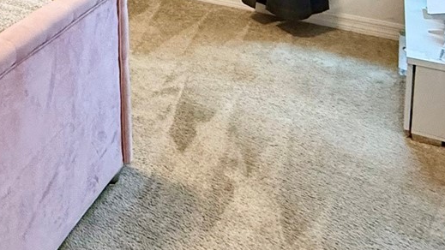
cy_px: -132
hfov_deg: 39.9
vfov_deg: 21.2
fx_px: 555
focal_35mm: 47
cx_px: 29
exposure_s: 1/60
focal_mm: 2.22
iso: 400
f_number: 2.2
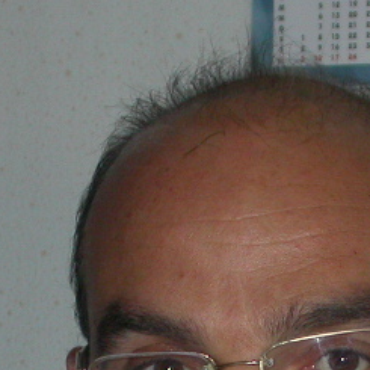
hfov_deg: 8.2
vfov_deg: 8.1
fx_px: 2588
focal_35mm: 214
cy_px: 483
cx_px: 272
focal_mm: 12
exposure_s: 1/60.3
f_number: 3
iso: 100
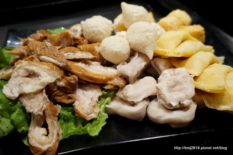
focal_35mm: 32
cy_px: 78
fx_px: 204
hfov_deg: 59.6
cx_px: 116
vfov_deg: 41.6
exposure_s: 1/30
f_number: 4
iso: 3200
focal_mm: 21
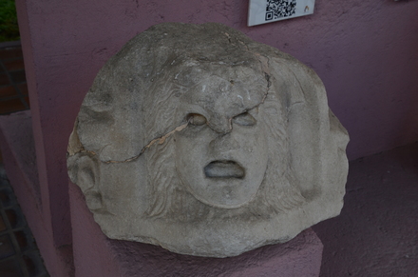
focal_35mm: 52
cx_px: 209
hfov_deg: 37.9
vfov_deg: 25.6
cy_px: 138
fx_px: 608
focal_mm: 35
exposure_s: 1/160
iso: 400
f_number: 6.3
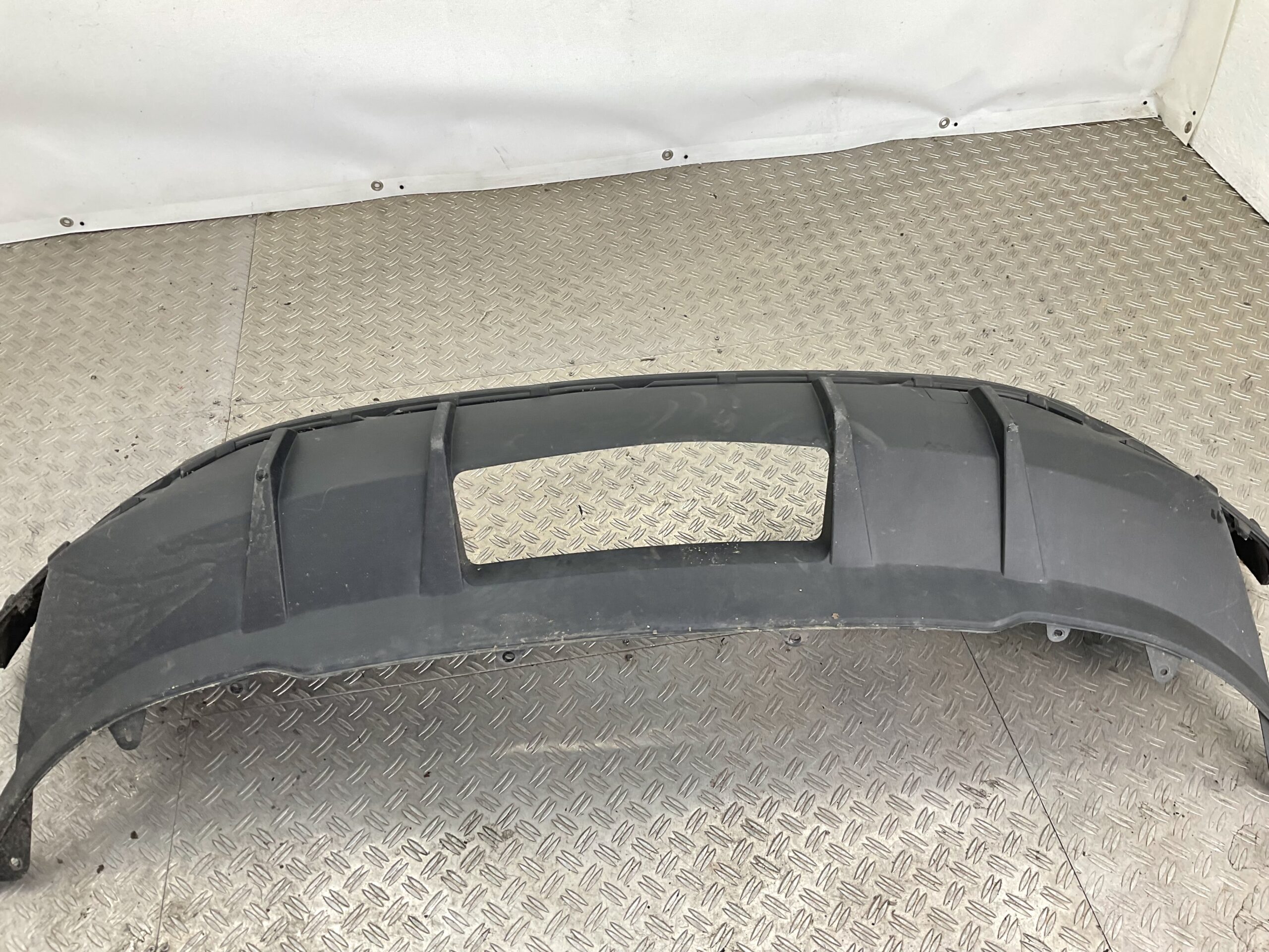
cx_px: 634
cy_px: 476
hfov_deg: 61.7
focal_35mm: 29
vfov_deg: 48.2
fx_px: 1063
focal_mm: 3
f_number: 1.8
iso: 25
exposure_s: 1/120
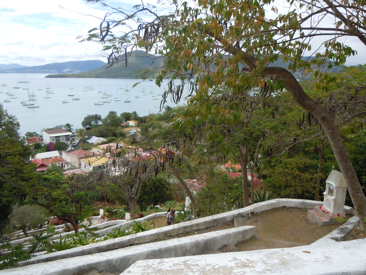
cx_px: 183
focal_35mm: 30
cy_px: 138
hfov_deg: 60.0
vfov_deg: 46.8
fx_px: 317
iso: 100
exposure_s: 1/640
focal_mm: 5.4
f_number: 3.5
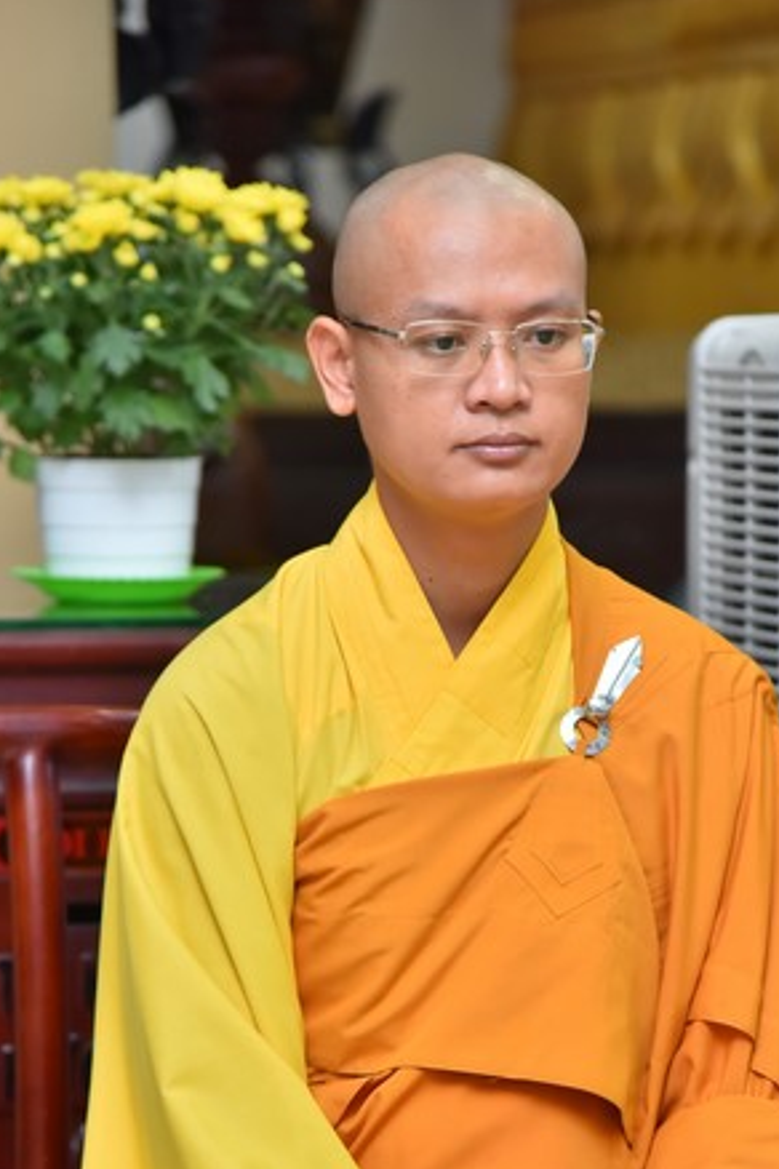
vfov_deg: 11.5
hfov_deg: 7.7
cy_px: 811
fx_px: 5777
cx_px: 476
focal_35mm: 178
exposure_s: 1/125
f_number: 4
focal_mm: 120
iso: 1250
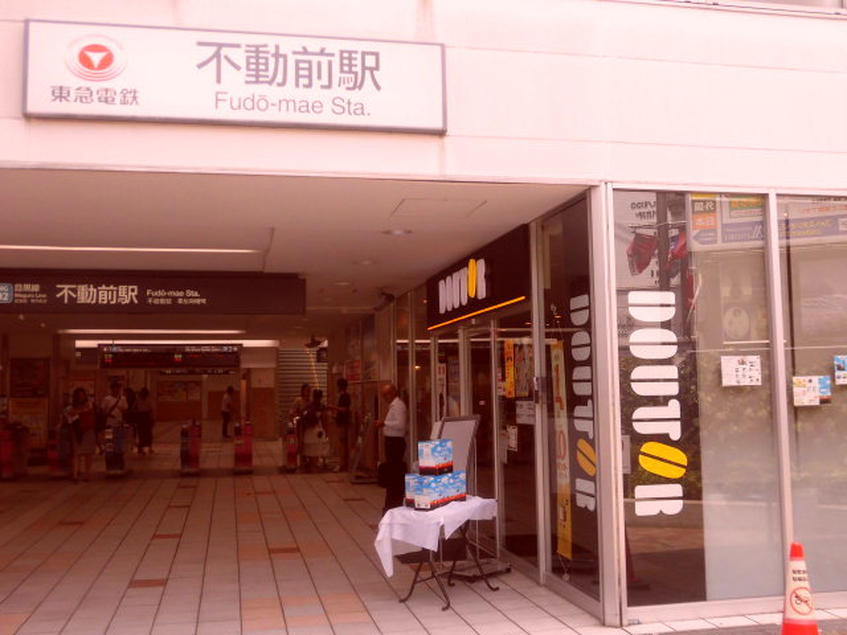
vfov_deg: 37.7
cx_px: 424
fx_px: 930
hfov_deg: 49.0
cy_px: 318
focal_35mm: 38
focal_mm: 6.77
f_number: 3.7
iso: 100
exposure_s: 1/200
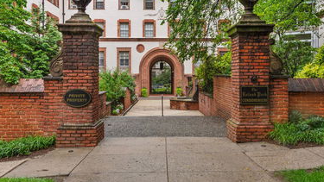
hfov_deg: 61.0
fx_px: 275
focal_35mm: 32
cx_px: 162
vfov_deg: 36.6
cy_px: 79
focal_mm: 20
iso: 100
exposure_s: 1/4
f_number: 10
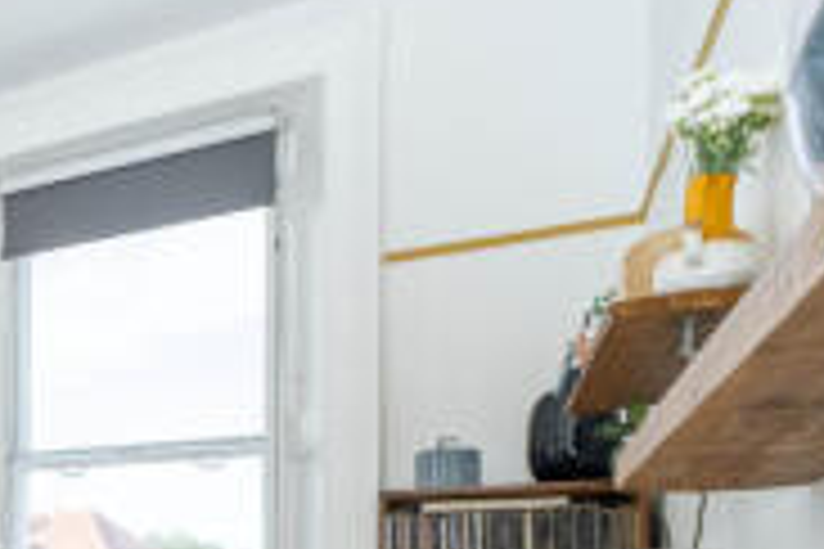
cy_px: 650
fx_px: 893
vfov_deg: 29.6
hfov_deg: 36.1
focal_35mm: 39
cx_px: -207
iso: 640
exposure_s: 1/170
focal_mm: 10
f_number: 6.4
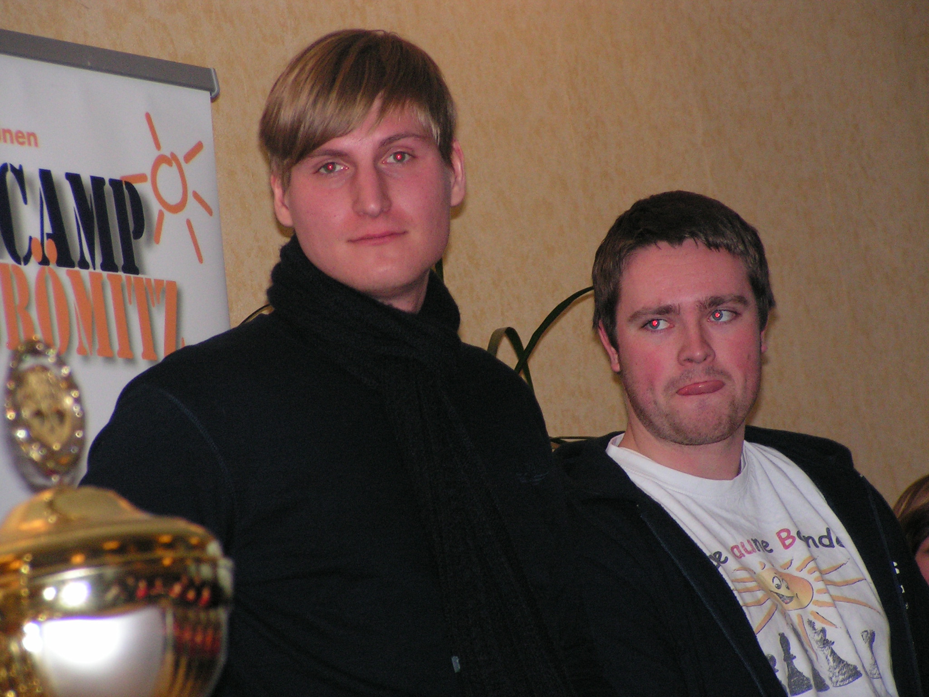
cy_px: 348
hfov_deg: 10.7
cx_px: 464
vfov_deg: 8.1
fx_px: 4938
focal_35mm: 184
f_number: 3.4
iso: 200
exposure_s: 1/200
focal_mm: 30.8
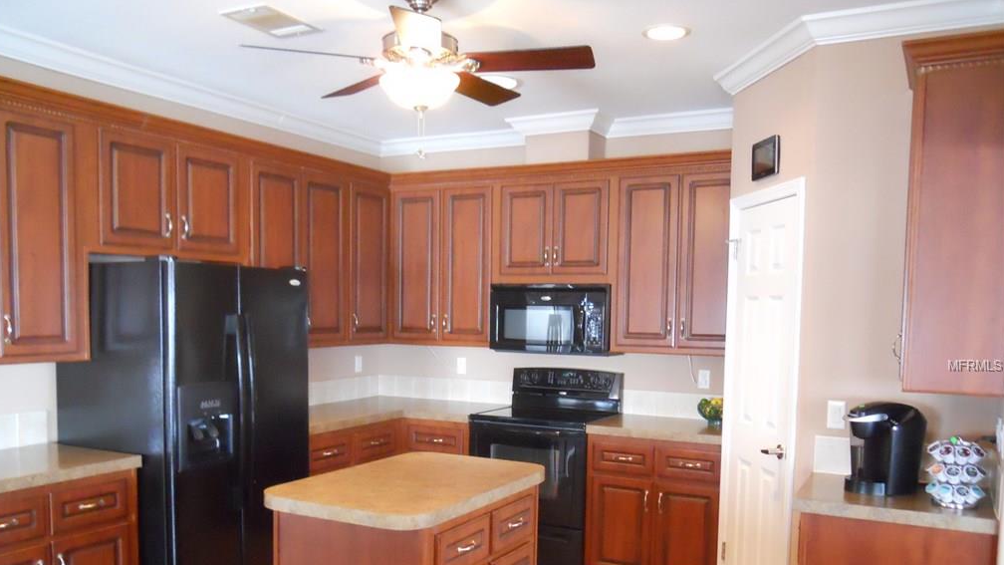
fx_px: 825
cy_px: 366
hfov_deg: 62.6
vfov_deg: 37.5
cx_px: 498
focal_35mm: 31
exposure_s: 1/80
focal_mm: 5
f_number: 2.7
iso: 800
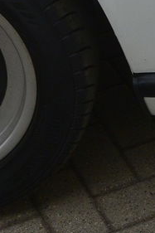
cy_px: -95
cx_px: 159
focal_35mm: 160
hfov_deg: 8.5
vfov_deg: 12.3
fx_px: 1035
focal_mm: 14.5
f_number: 5
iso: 160
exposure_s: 1/800
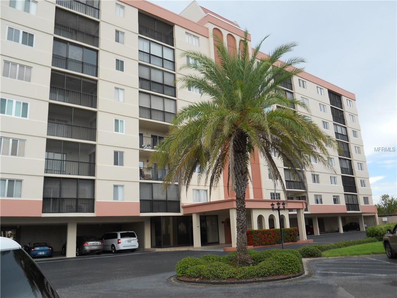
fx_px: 321
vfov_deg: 49.7
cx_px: 198
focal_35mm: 28
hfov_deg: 63.4
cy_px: 149
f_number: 2.7
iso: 80
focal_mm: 5
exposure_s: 1/640
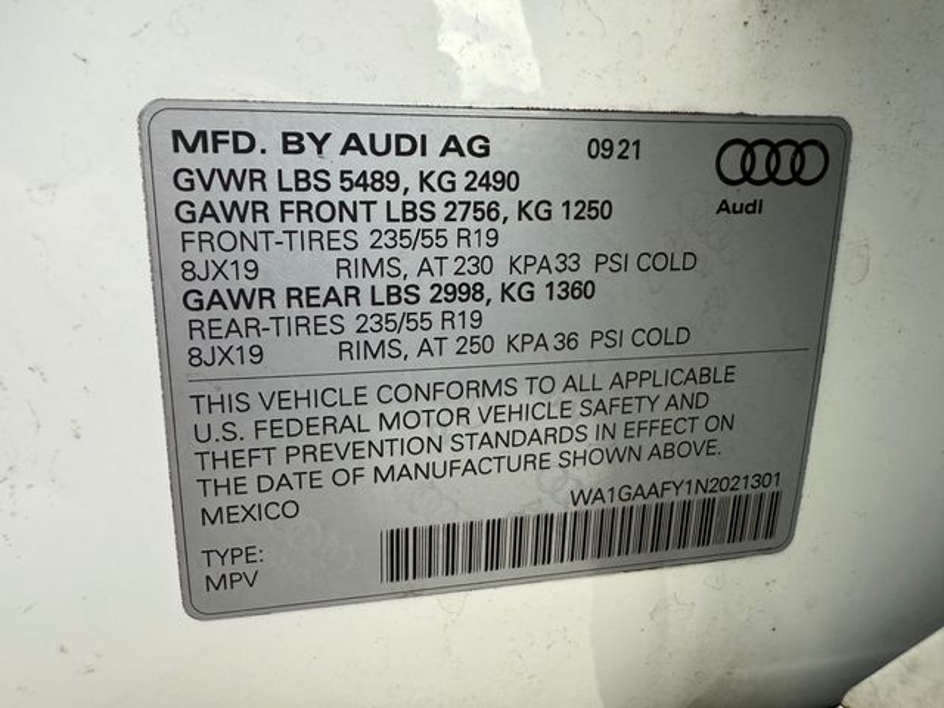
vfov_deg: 56.8
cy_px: 354
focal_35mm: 24
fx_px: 654
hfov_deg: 71.6
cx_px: 472
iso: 40
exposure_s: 1/155
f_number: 2.2
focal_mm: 2.22
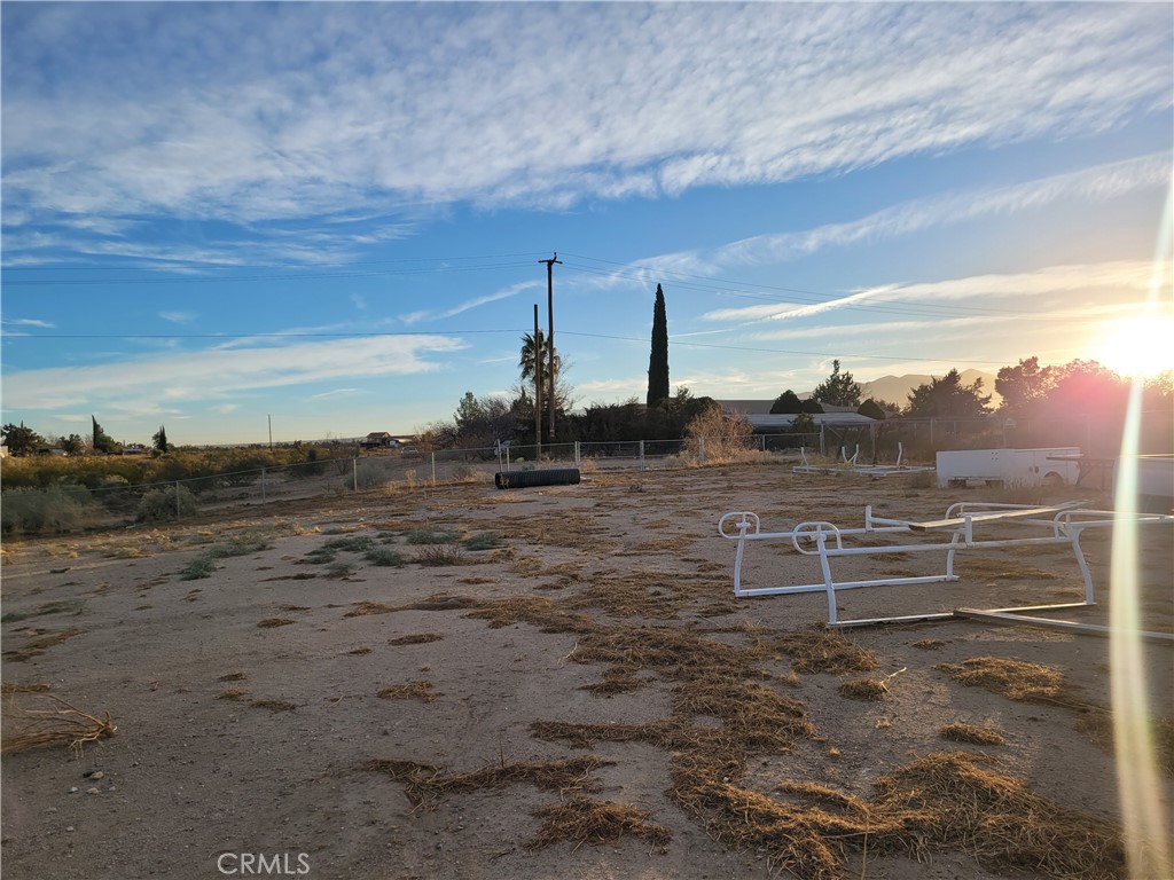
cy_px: 440
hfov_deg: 67.3
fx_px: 882
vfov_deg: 53.1
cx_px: 587
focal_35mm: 26
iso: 40
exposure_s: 1/2094
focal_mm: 5.4
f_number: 1.8
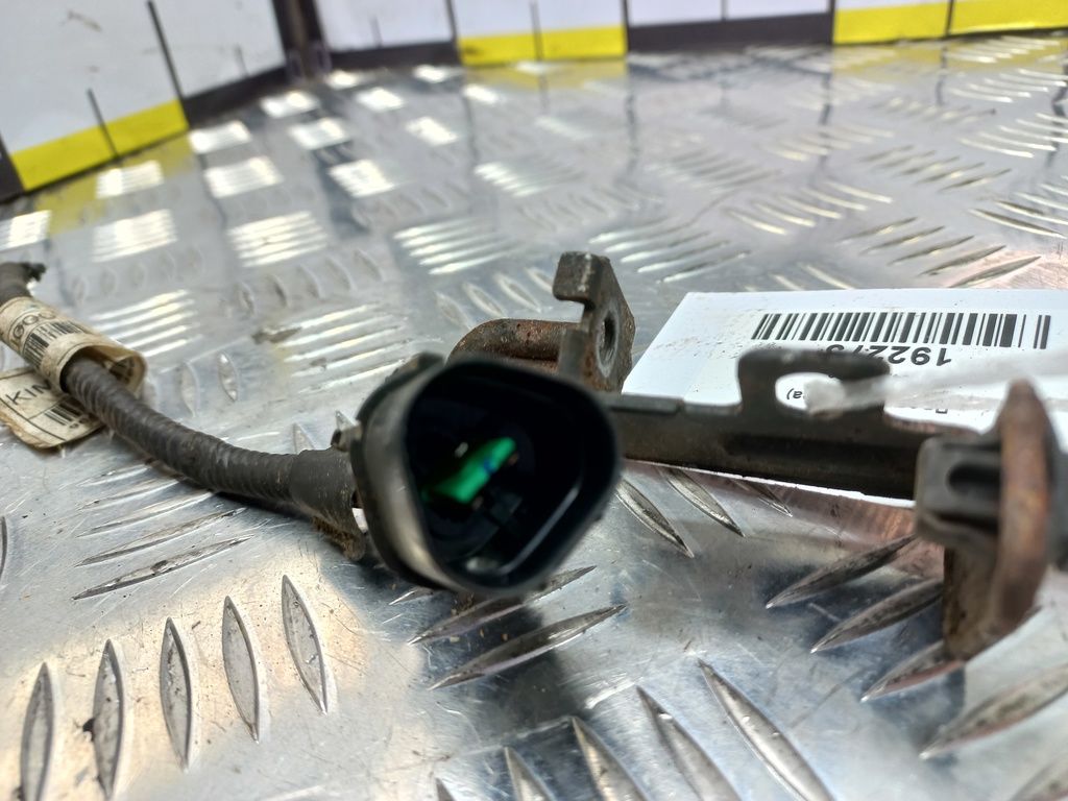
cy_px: 400
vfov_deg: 54.9
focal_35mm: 25
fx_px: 771
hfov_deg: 69.4
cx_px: 534
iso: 64
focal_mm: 4.6
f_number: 1.8
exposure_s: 1/50
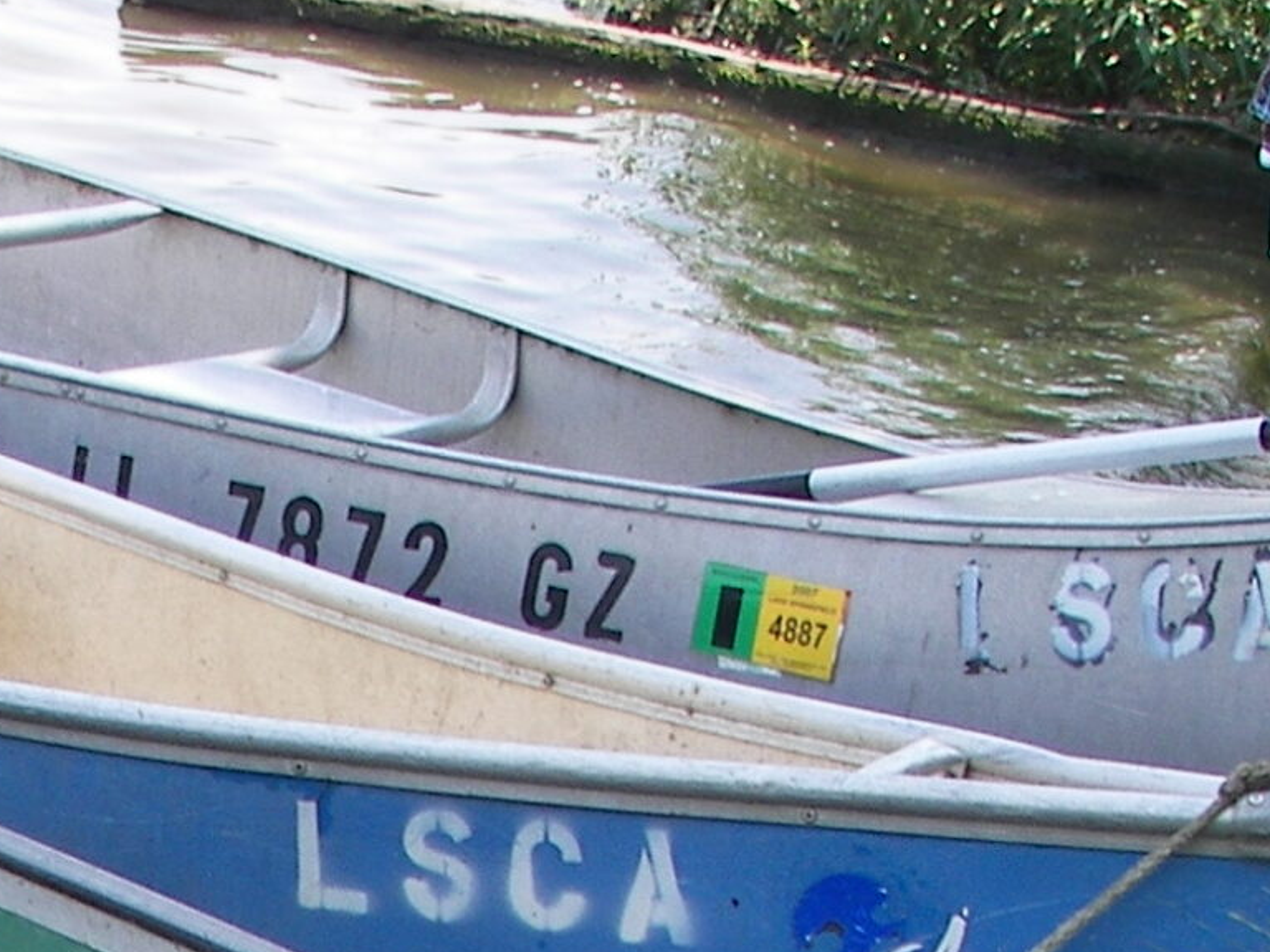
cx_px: -51
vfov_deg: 11.7
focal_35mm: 120
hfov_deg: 16.0
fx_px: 4403
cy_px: 1514
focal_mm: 6
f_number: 2.8
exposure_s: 1/250
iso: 50
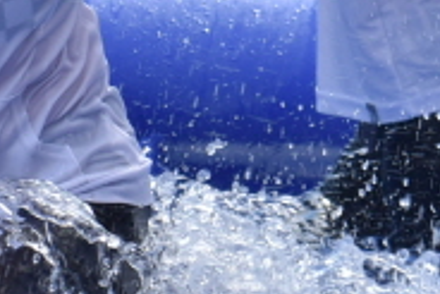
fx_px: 7987
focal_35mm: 653
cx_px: 148
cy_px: 14
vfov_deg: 2.1
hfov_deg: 3.2
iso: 360
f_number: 8
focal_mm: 80
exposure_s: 1/250
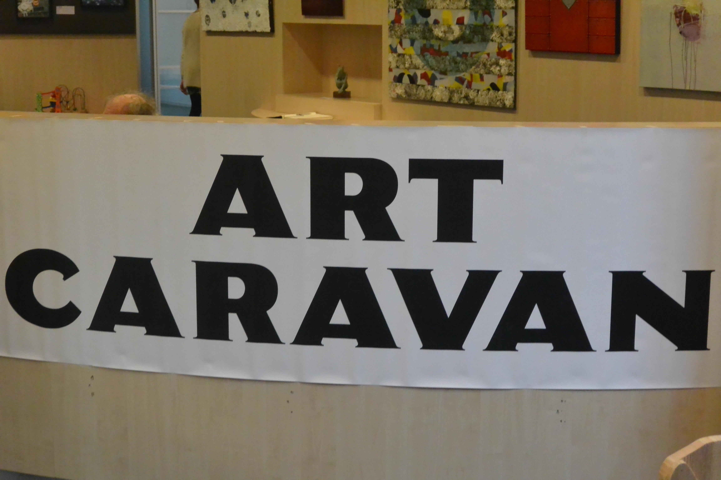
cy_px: 240
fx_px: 1222
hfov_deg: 32.9
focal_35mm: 61
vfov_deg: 22.3
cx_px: 360
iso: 1600
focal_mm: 22.7
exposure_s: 1/60
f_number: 5
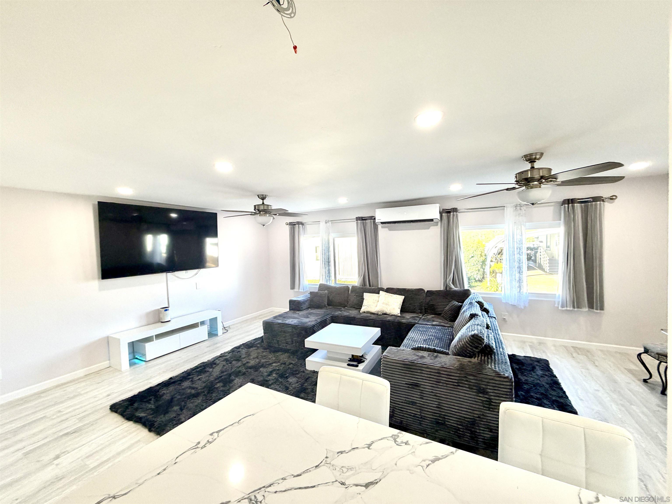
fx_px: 272
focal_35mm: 14
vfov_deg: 85.7
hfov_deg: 102.1
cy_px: 252
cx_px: 336
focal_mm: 2.22
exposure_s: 1/120
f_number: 2.2
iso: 200
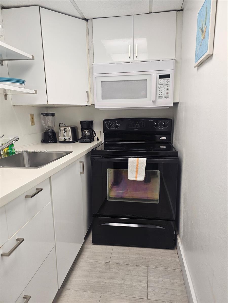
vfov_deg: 73.9
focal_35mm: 23
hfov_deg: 58.9
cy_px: 152
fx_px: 202
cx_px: 114
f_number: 1.7
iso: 80
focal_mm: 6.3
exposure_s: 1/120
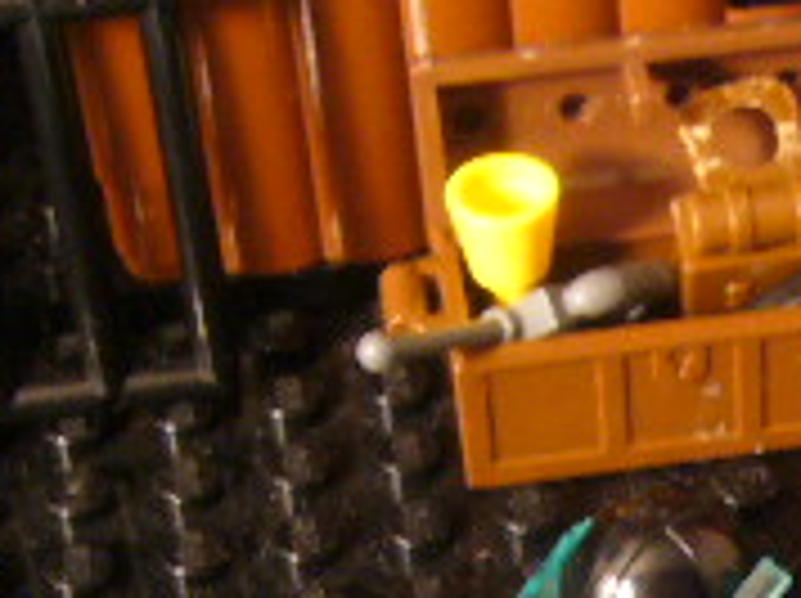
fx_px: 2912
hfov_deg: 15.2
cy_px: 742
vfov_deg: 11.5
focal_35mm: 126
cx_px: 940
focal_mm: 5.8
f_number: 2.8
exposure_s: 1/8
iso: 200
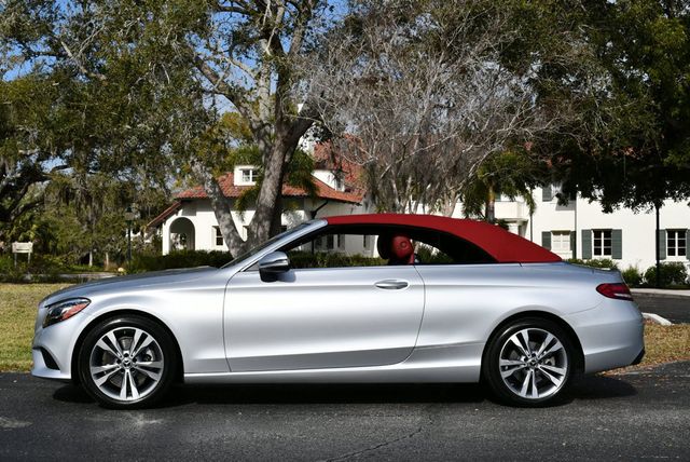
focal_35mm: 52
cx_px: 345
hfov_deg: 38.2
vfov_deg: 26.0
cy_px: 231
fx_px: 998
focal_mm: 26
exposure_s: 1/400
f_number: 10
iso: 100
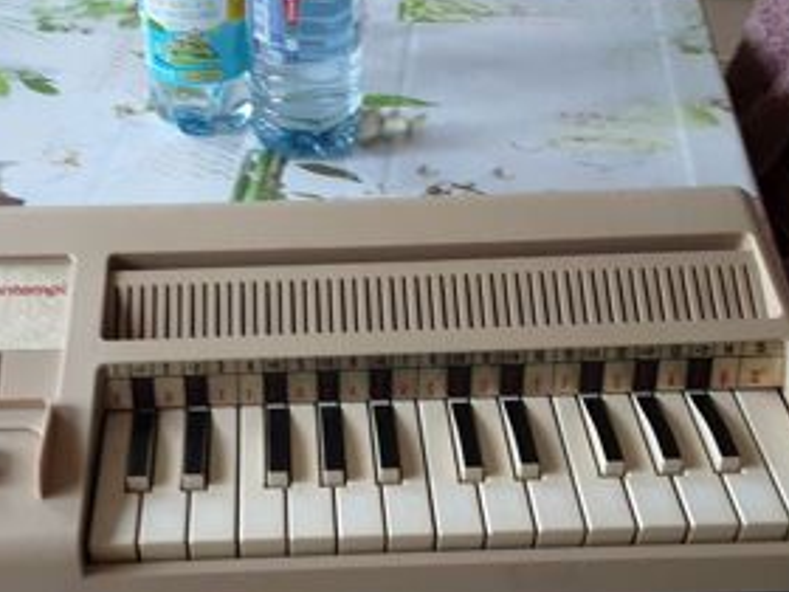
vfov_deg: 29.6
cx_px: 290
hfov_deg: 39.4
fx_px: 1094
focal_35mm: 48
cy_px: 465
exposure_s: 1/50
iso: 80
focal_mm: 2.9
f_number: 1.9
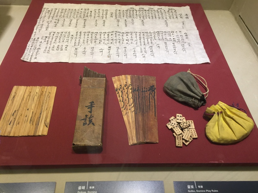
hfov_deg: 61.7
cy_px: 96
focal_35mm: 29
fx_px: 216
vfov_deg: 48.2
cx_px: 129
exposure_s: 1/15
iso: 50
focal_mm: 4.15
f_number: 2.2
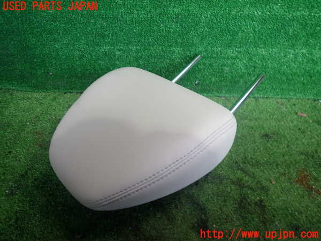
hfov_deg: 69.4
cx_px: 160
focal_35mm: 25
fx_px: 232
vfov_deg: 54.9
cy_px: 120
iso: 200
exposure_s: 1/50
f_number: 2
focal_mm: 4.5
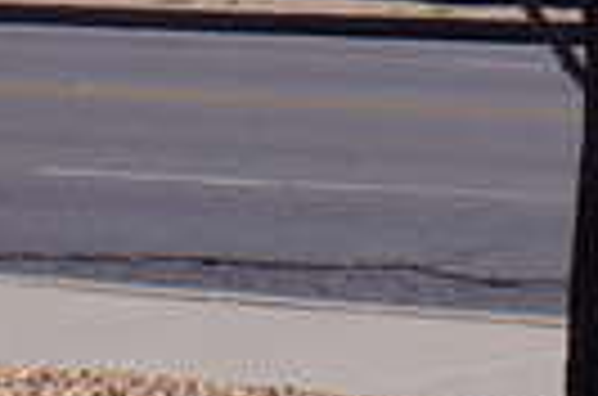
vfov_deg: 5.6
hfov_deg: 8.7
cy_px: -493
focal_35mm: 235
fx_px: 3894
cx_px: 634
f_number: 13
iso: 100
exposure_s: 1/200
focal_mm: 26
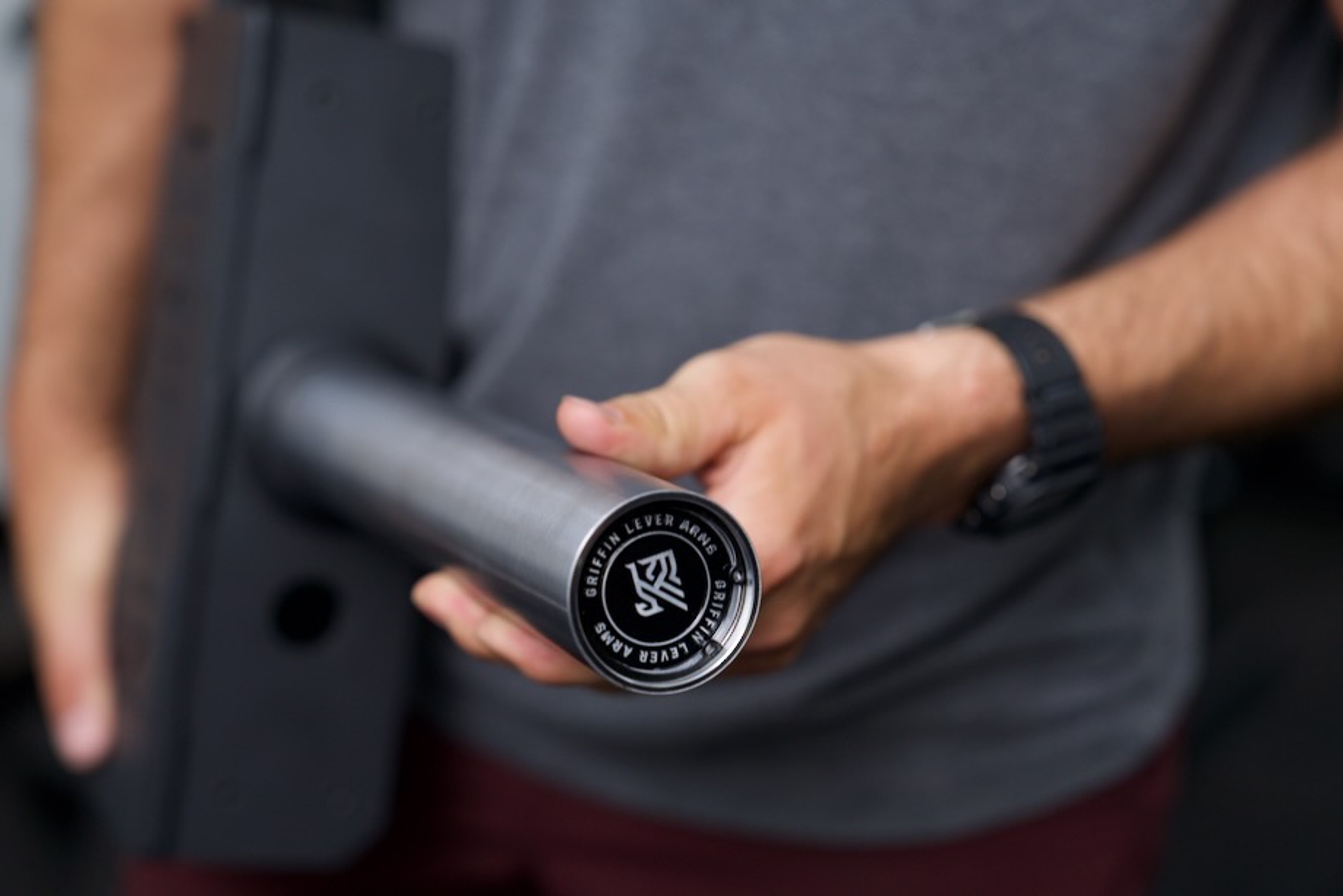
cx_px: 672
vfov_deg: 19.5
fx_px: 2612
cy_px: 448
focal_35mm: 70
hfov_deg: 28.8
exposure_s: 1/250
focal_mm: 70
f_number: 2.8
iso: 800
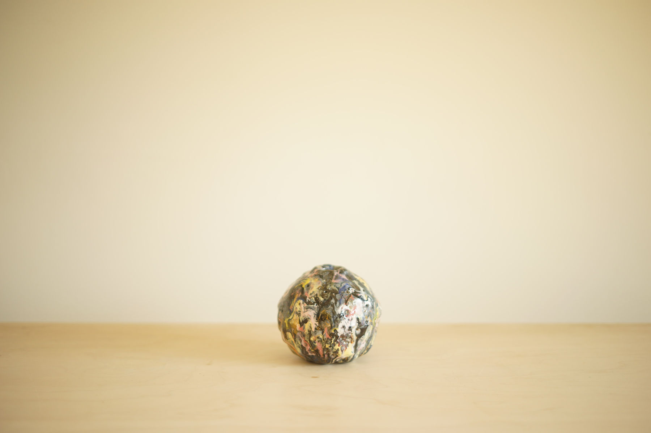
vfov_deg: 26.9
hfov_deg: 39.6
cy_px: 216
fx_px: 903
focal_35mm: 50
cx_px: 326
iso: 160
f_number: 1.8
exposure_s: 1/200
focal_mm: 50
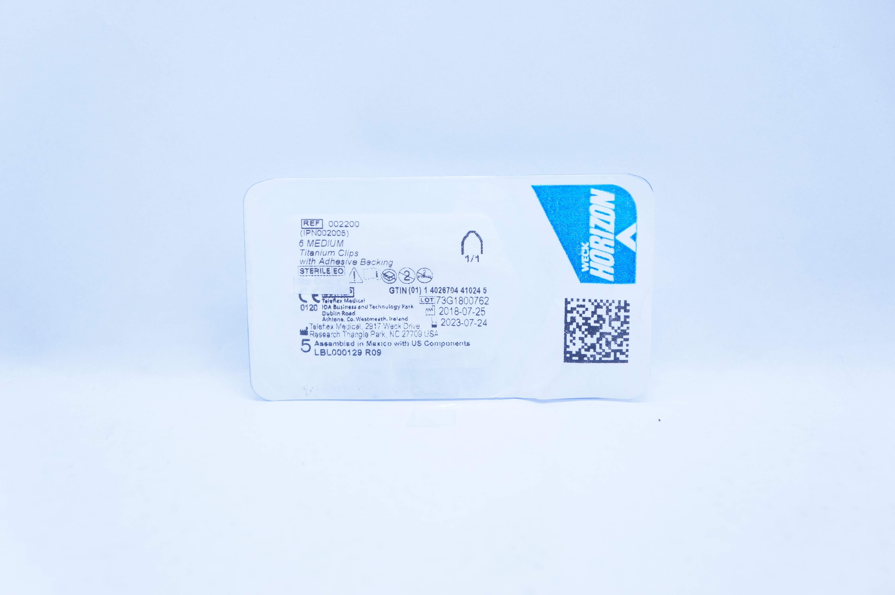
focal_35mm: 56
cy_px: 298
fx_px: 1378
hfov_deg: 36.0
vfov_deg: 24.3
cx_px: 448
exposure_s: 1/200
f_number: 4.5
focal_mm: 37
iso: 800
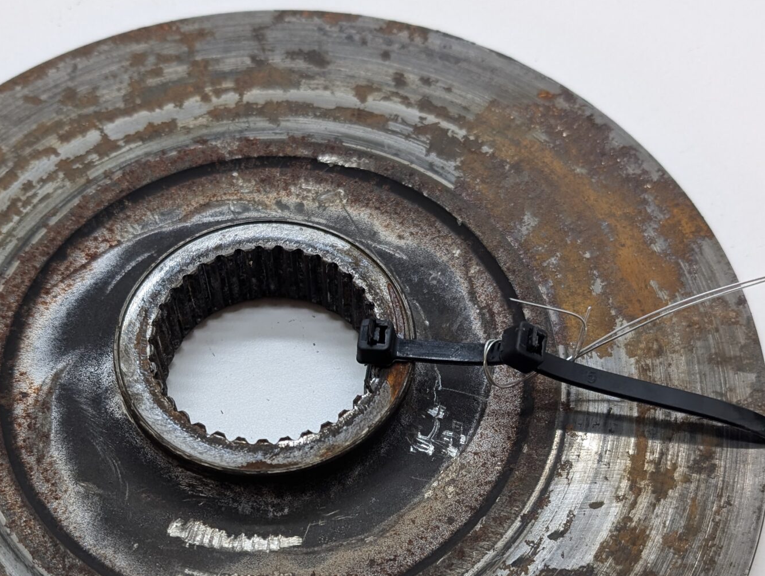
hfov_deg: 41.1
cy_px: 429
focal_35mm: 46
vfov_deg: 31.1
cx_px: 344
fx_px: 1018
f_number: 1.68
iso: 114
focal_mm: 6.9
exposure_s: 1/84
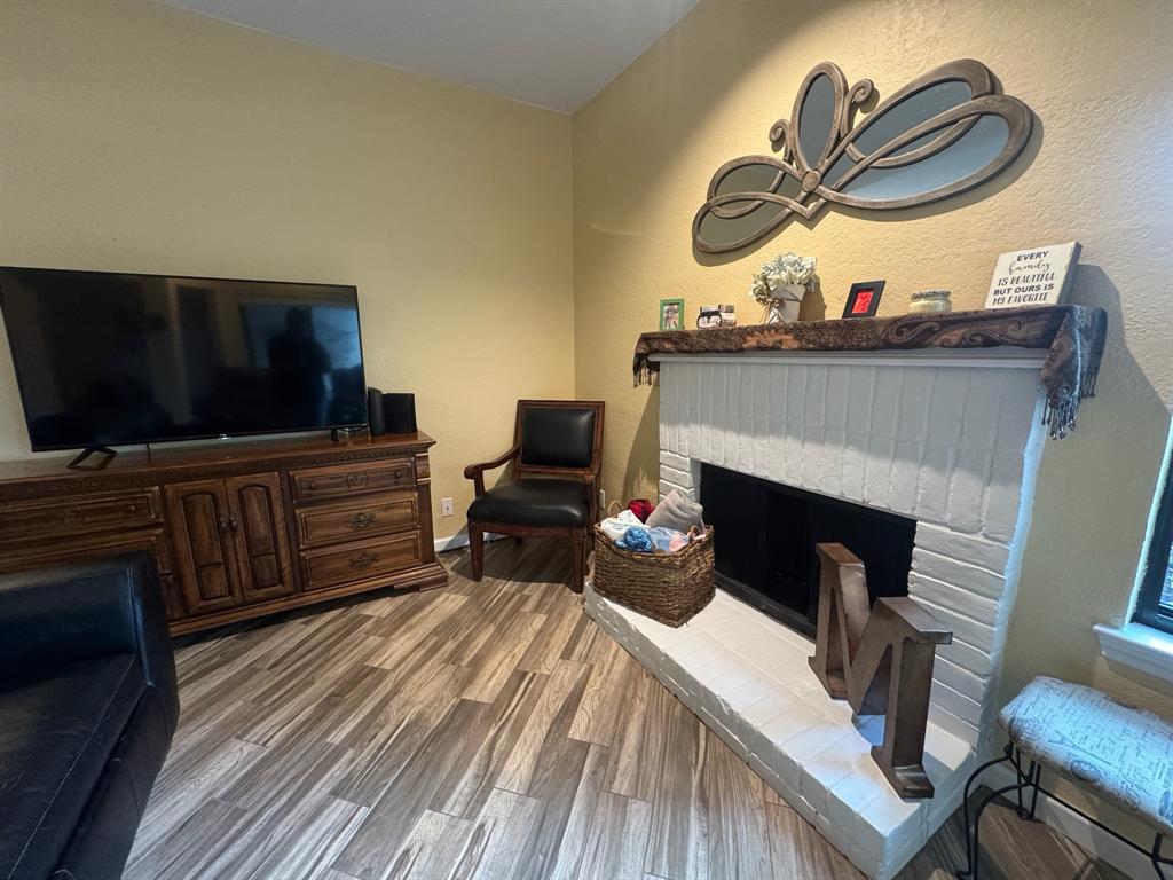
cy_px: 440
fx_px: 474
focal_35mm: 14
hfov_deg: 102.1
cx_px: 586
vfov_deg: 85.7
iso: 500
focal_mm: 2.22
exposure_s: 1/60
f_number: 2.2
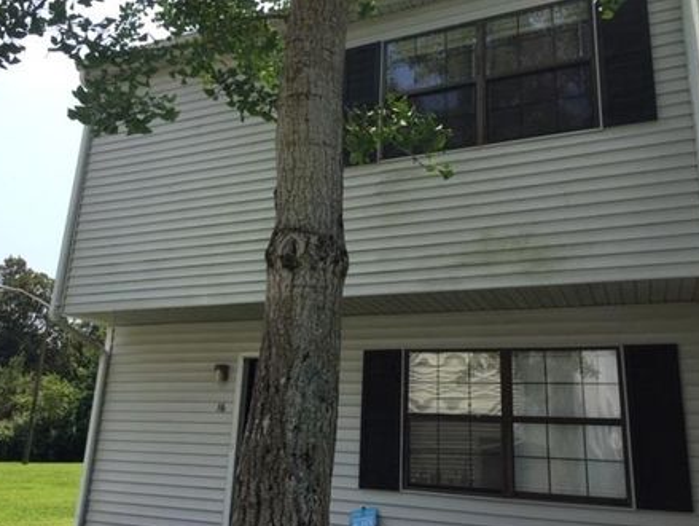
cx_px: 325
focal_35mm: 33
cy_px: 272
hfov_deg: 55.3
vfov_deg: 43.0
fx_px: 667
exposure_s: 1/1522
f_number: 2.2
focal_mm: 4.15
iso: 32
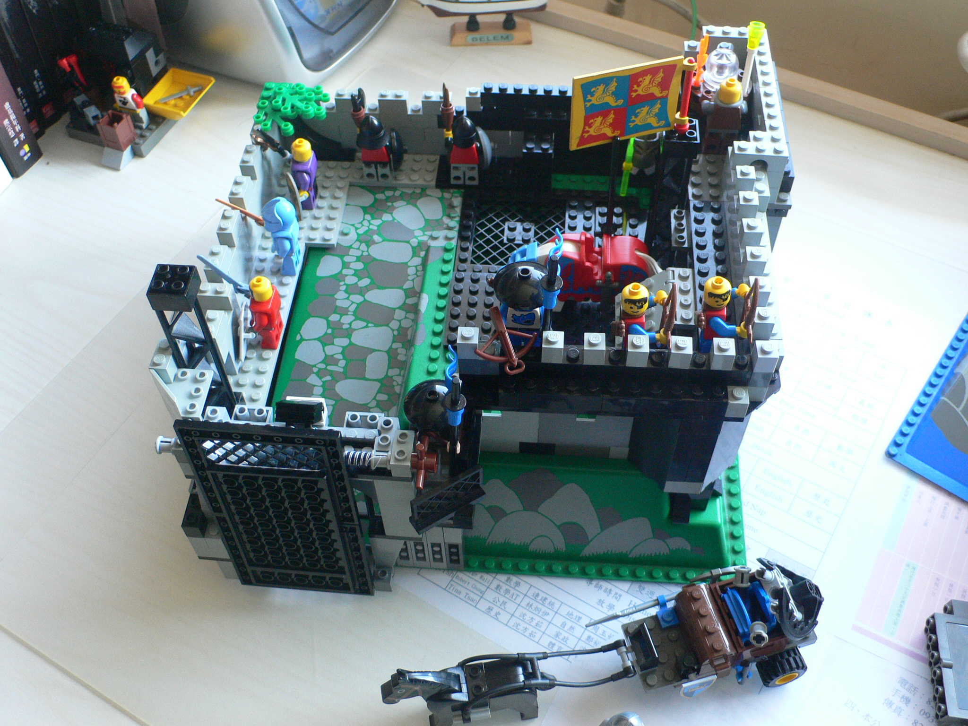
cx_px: 484
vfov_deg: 41.8
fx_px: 951
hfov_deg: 54.0
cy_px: 363
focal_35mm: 34
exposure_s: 1/30
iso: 125
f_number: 2.8
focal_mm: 6.3
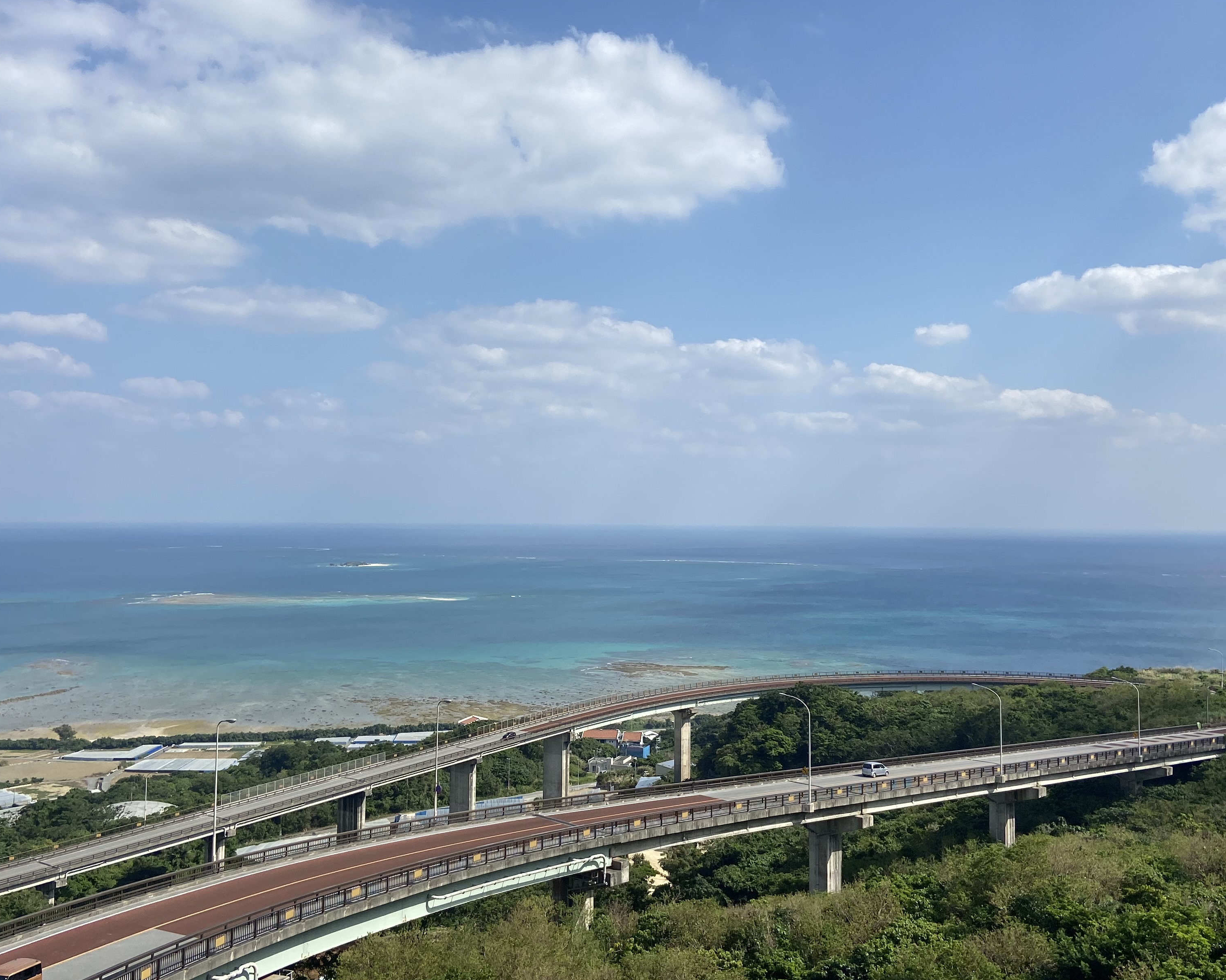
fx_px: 1234
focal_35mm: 34
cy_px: 494
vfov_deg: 43.4
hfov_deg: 52.8
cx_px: 640
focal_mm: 4.25
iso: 32
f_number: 1.8
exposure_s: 1/4464
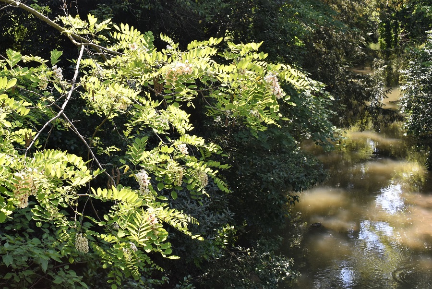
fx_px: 432
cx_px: 216
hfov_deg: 53.1
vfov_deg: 37.0
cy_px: 144
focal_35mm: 36
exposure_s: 1/250
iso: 320
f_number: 8
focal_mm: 24
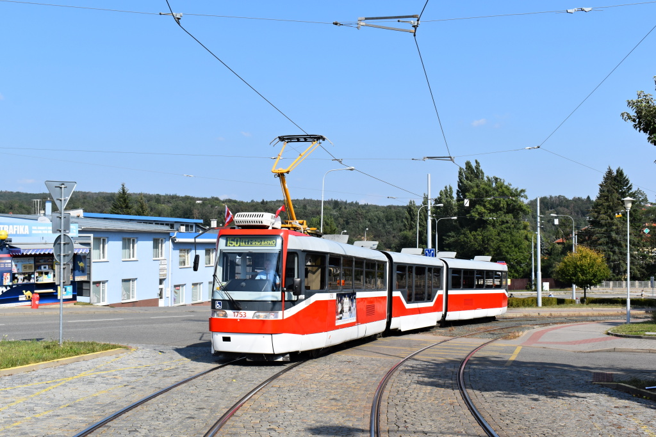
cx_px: 328
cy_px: 218
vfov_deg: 34.2
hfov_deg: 49.5
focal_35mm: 39
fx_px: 711
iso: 200
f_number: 10
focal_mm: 26
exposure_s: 1/400
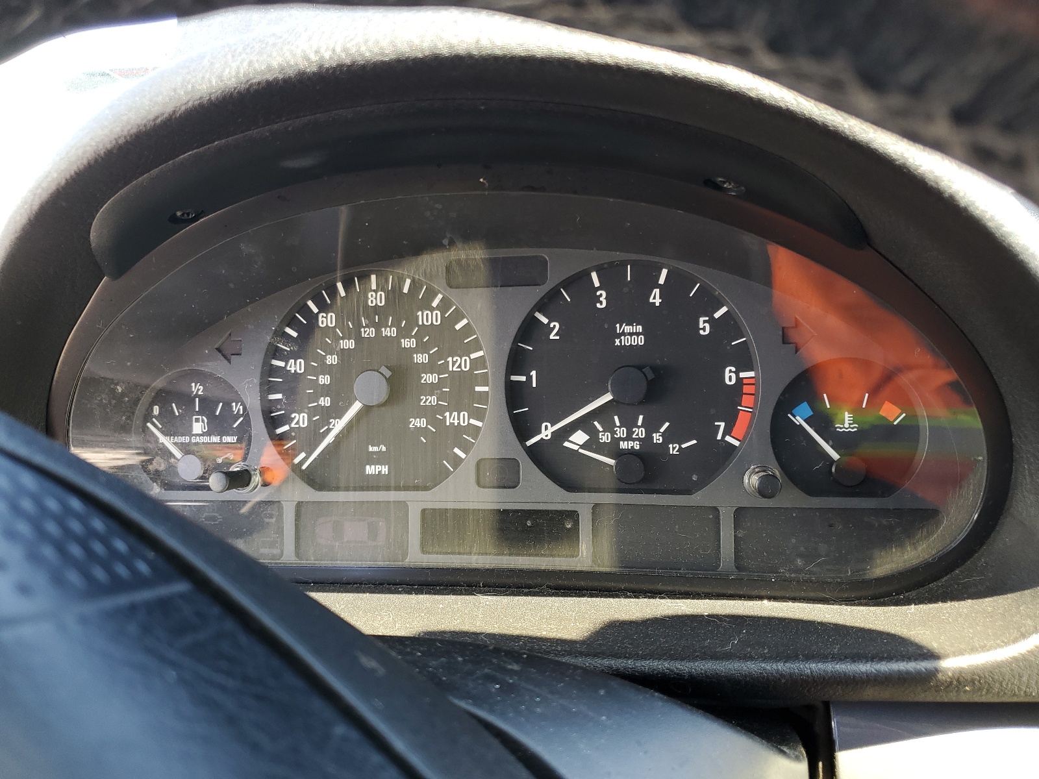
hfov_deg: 67.3
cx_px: 520
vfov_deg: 53.1
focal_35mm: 26
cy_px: 390
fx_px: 780
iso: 54
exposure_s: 1/100
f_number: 1.5
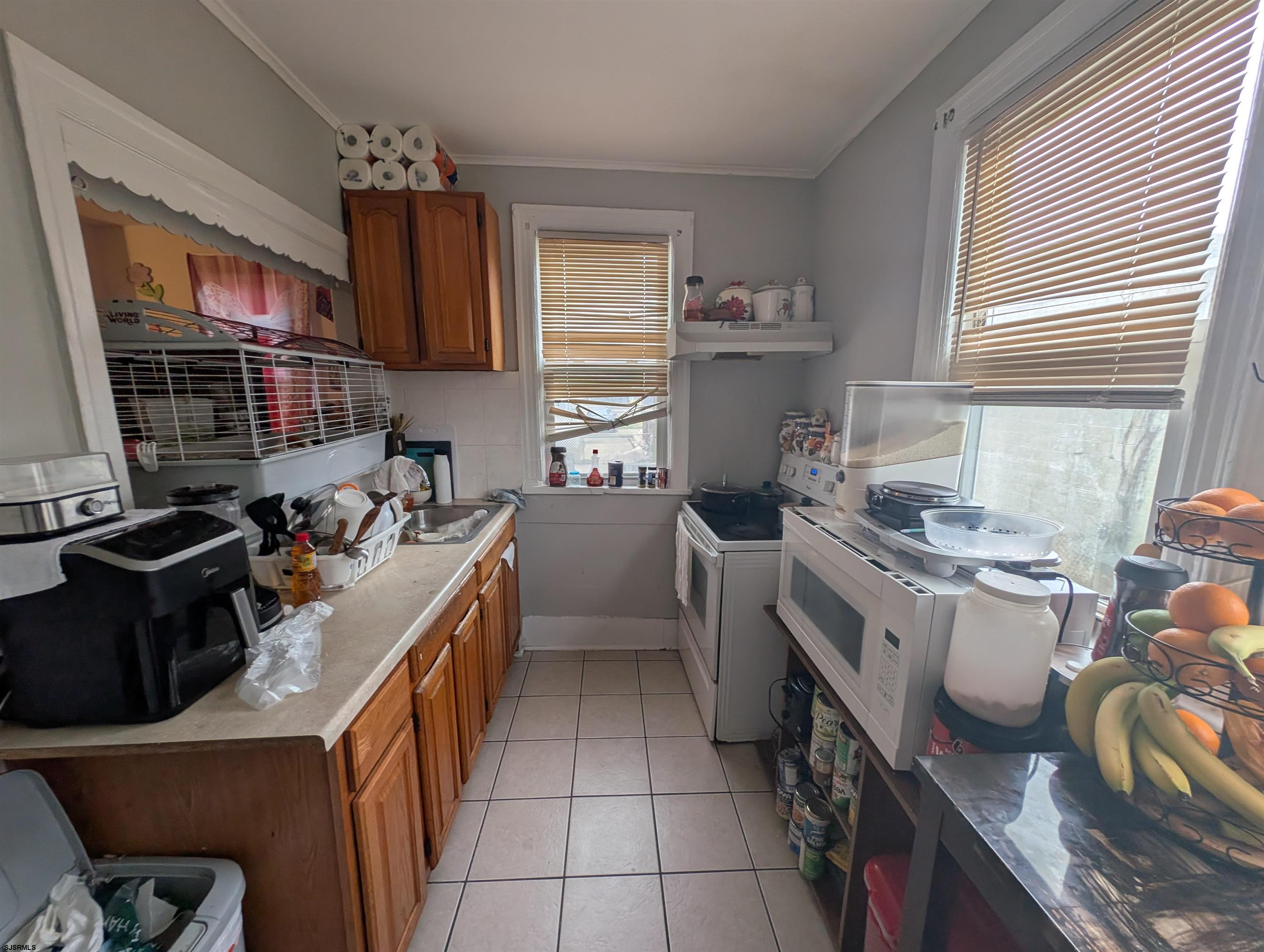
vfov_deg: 94.6
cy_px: 476
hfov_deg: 110.5
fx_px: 439
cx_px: 632
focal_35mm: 12
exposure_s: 1/77
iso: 46
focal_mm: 2.23
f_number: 1.95
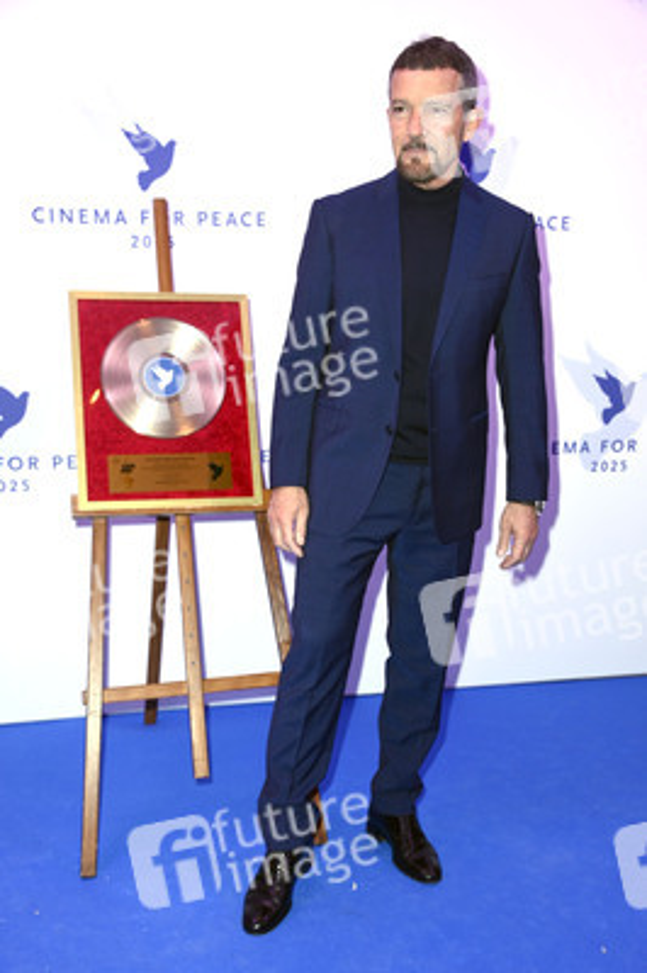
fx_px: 1188
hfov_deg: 30.5
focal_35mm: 44
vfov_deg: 44.5
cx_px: 324
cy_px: 486
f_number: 5.6
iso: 640
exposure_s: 1/250
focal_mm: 44
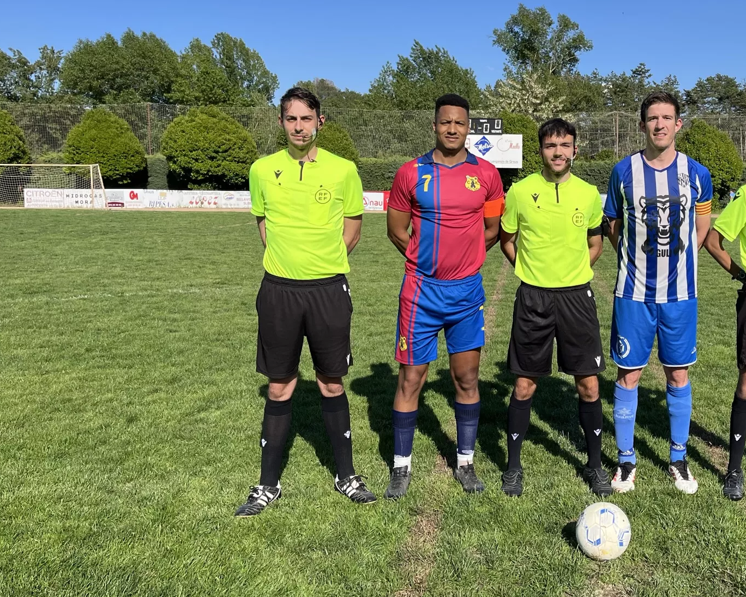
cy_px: 240
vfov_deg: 39.0
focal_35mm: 38
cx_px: 542
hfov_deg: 46.5
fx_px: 839
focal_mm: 5.1
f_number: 1.6
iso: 50
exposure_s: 1/3413
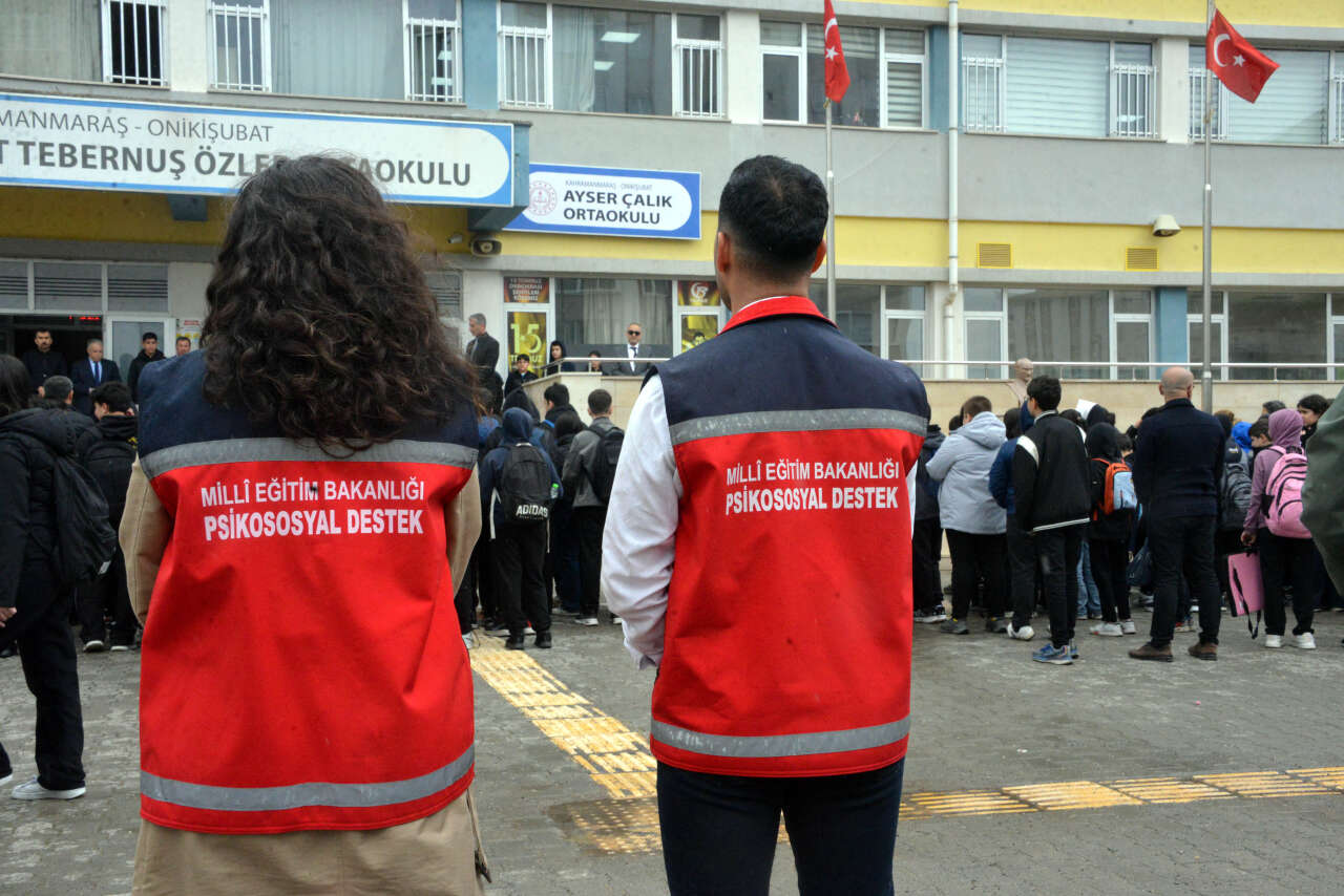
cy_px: 448
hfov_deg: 46.4
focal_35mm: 42
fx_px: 1568
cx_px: 672
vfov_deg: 31.9
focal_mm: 42
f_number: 16
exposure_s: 1/1000
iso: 5000
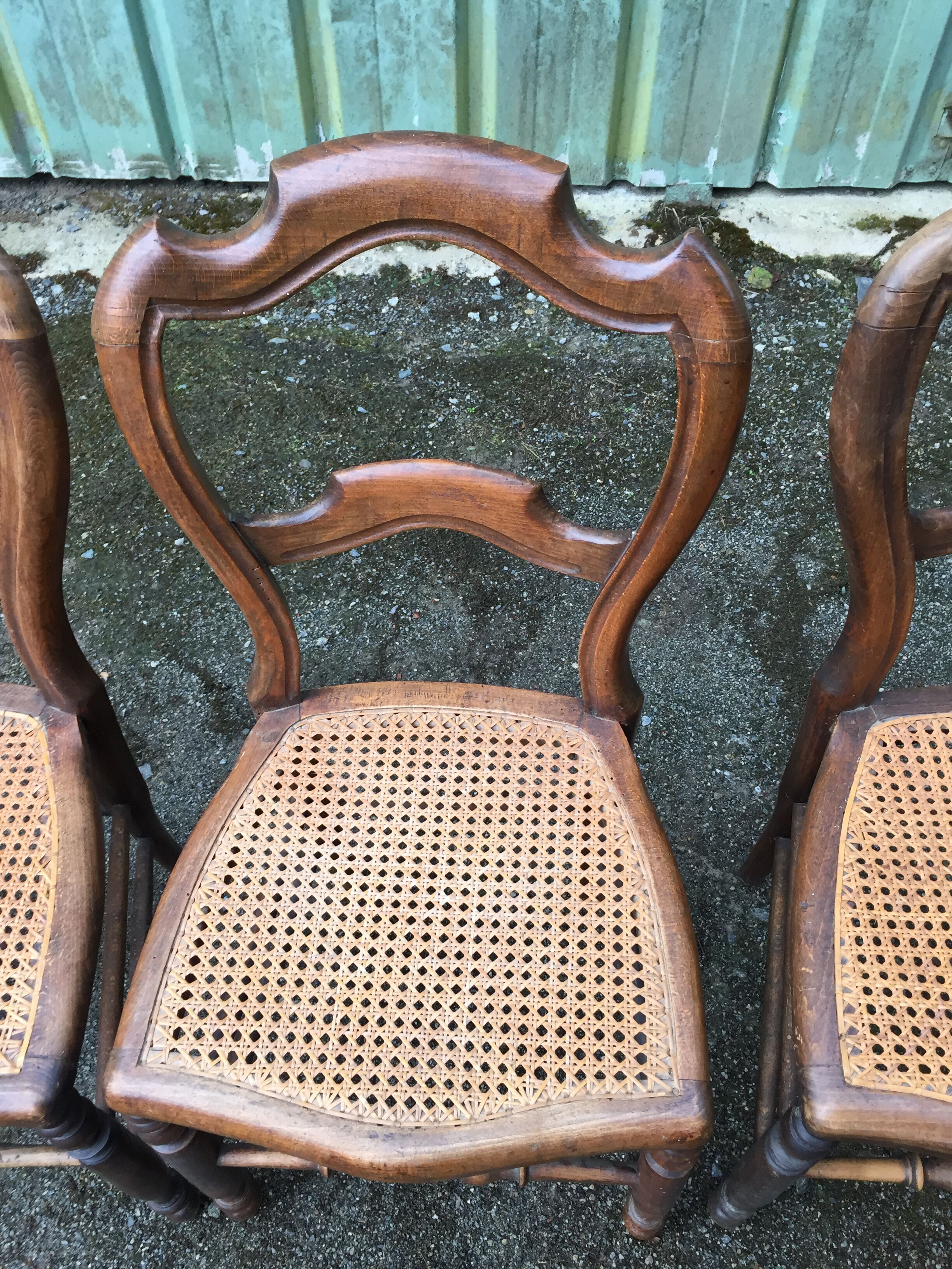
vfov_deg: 61.7
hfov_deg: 48.2
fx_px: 1063
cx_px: 476
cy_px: 634
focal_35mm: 29
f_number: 2.2
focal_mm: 4.15
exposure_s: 1/33
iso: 32
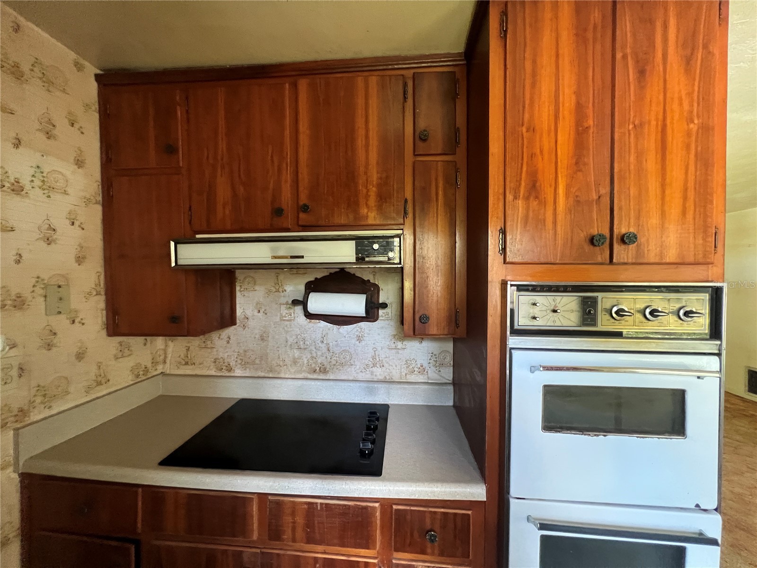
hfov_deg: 106.2
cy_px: 284
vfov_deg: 89.9
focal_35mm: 13
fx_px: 284
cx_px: 378
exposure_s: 1/60
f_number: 1.8
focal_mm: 1.57
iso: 640
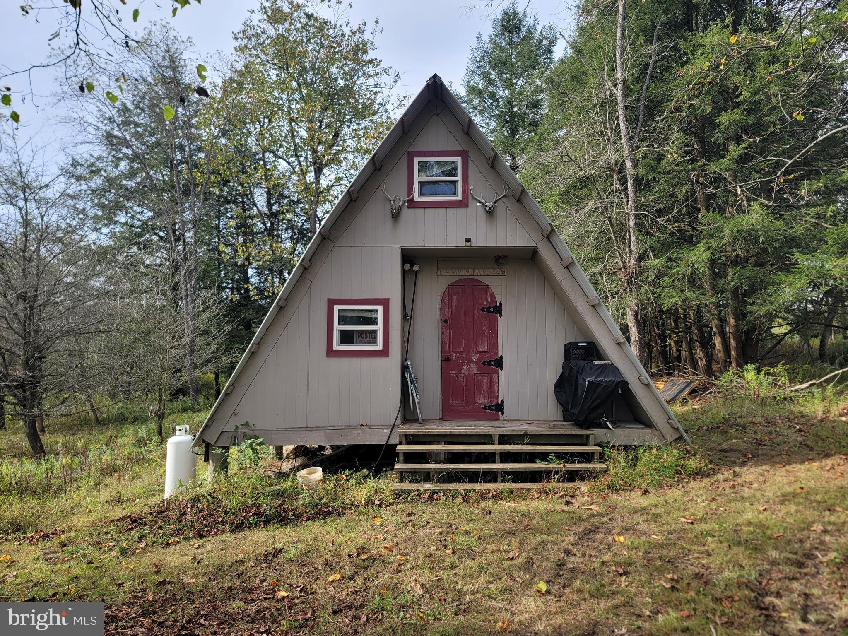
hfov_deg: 69.4
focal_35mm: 25
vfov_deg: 54.9
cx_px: 424
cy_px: 318
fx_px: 612
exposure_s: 1/398
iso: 20
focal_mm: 7
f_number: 1.8
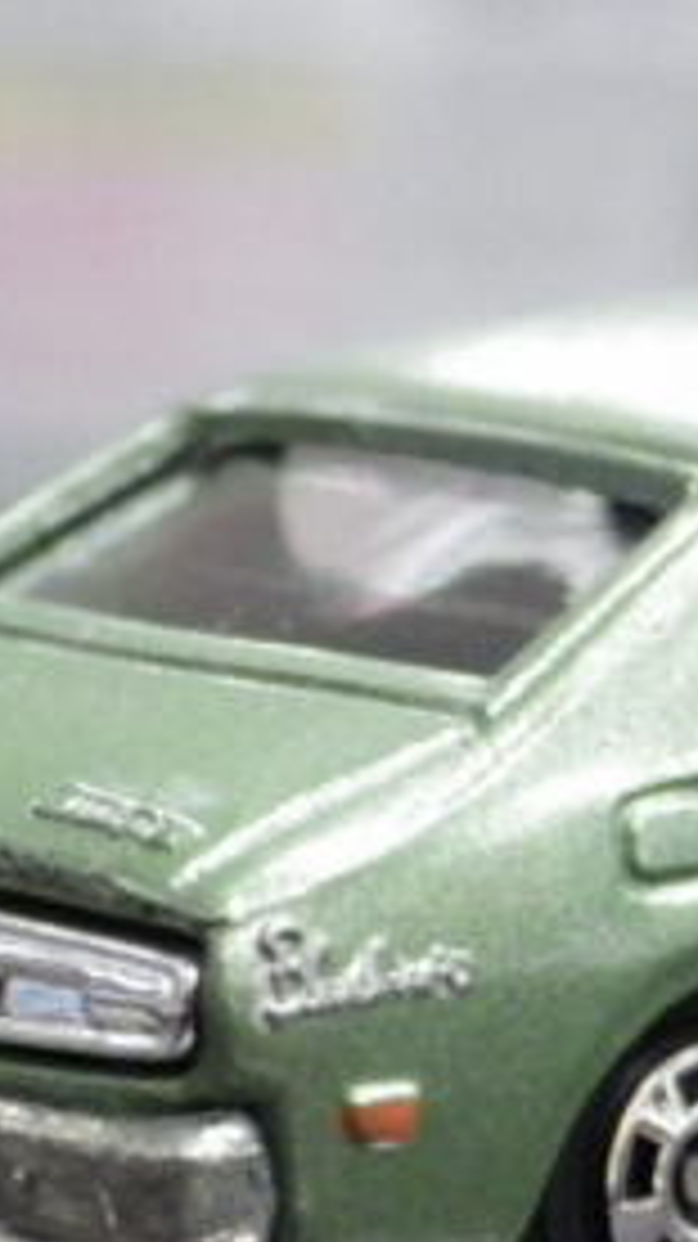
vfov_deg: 8.3
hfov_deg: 4.7
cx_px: 811
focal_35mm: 260
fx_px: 8565
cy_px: 819
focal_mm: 18.4
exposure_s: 1/30
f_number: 4.6
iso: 1250
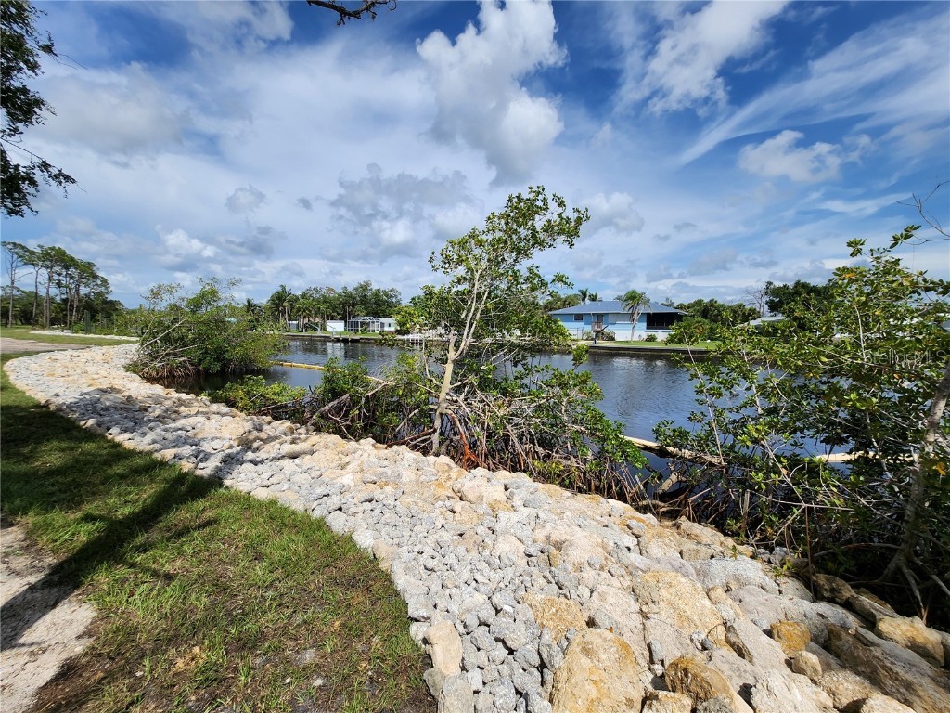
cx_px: 475
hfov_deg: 106.2
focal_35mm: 13
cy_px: 356
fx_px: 357
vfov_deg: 89.9
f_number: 2.2
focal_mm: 1.74
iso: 32
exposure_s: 1/1995
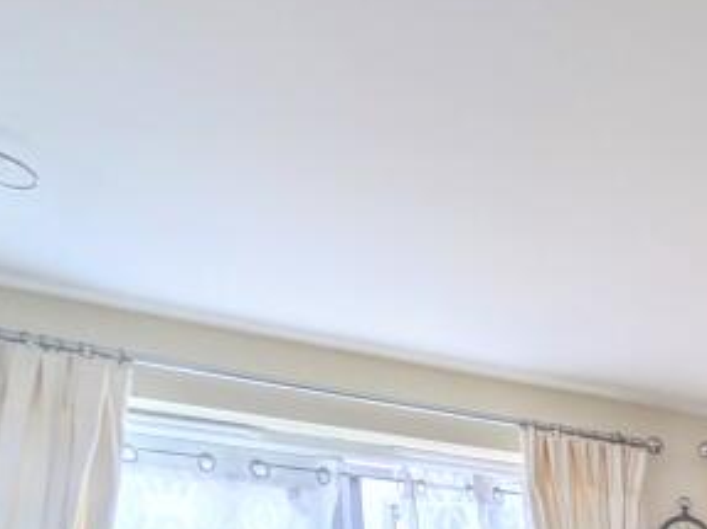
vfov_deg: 22.6
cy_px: 838
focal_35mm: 50
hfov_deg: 26.5
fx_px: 1021
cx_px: 1084
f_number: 2.2
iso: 48
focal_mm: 1.83
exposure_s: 1/156
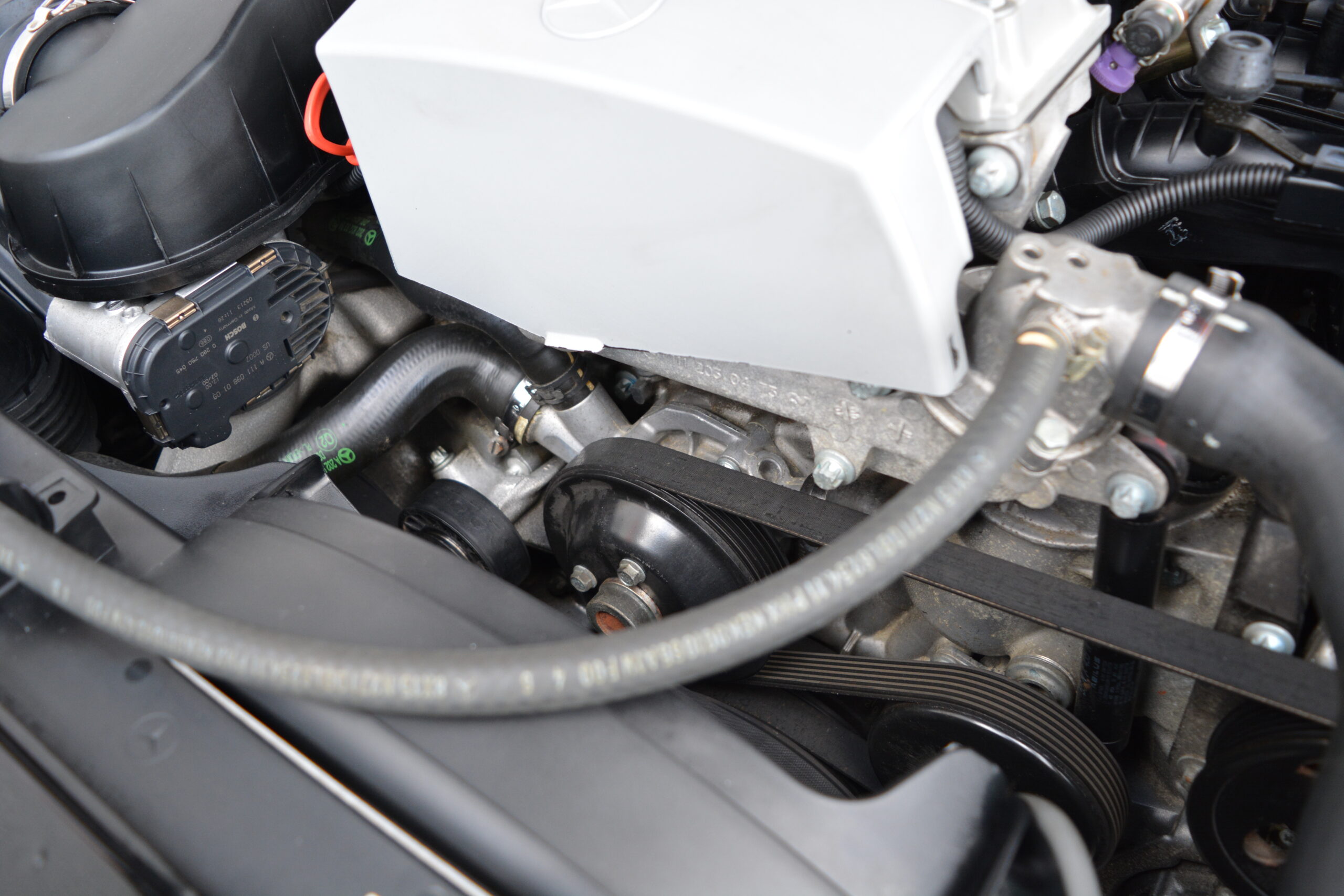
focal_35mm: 30
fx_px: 1120
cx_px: 672
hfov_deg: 61.9
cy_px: 448
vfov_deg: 43.6
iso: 640
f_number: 4
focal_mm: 20
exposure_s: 1/60
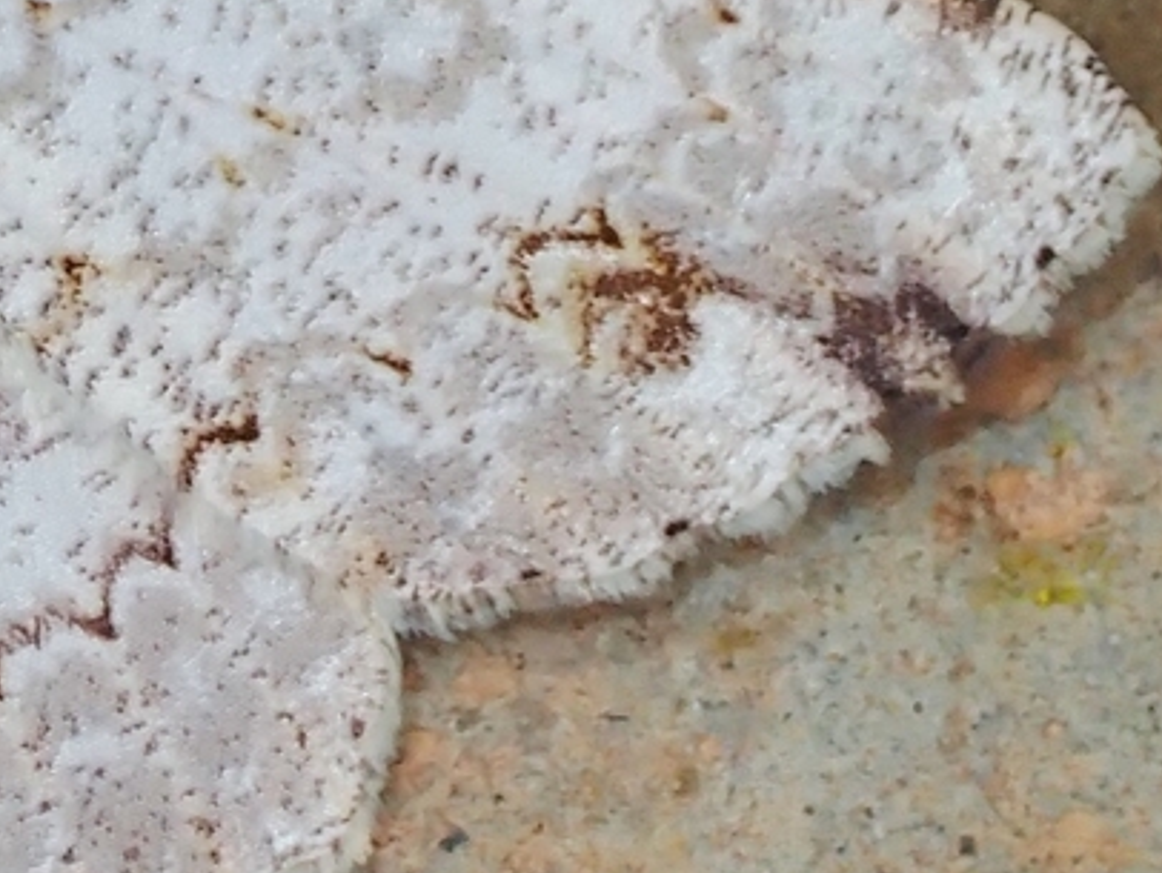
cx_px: -406
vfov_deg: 7.9
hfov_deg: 10.3
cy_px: 345
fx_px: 6315
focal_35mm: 188
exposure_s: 1/320
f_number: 5
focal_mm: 11.88
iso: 100
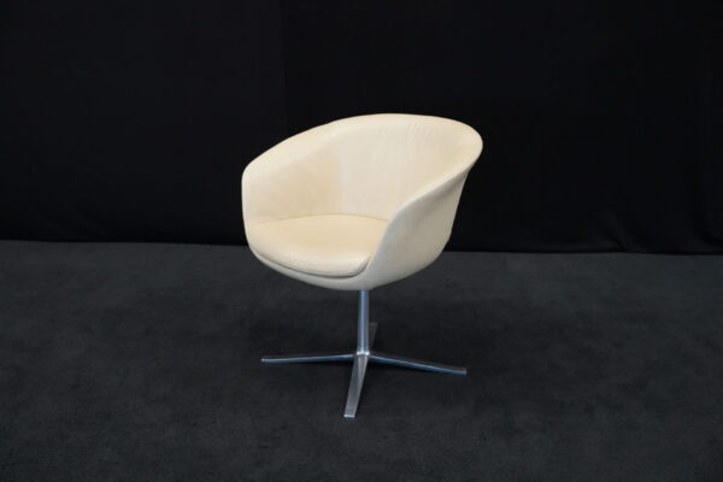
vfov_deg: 33.4
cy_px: 241
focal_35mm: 40
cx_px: 362
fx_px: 803
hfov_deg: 48.5
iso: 5000
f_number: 4
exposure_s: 1/160
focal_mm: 40
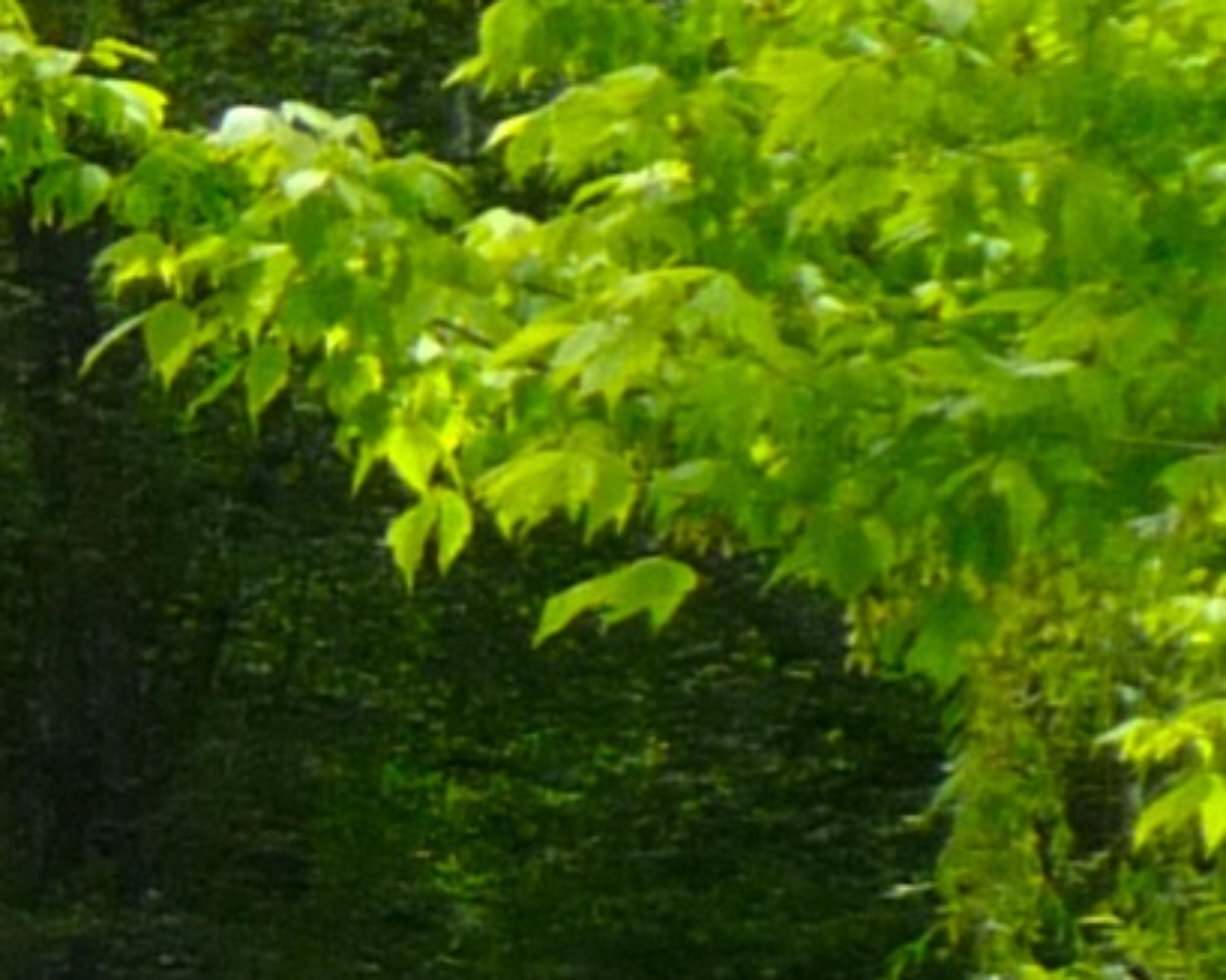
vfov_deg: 5.8
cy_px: 875
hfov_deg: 6.4
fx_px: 9577
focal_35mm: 264
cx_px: -3108
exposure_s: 1/500
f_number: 3.5
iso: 100
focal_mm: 5.3
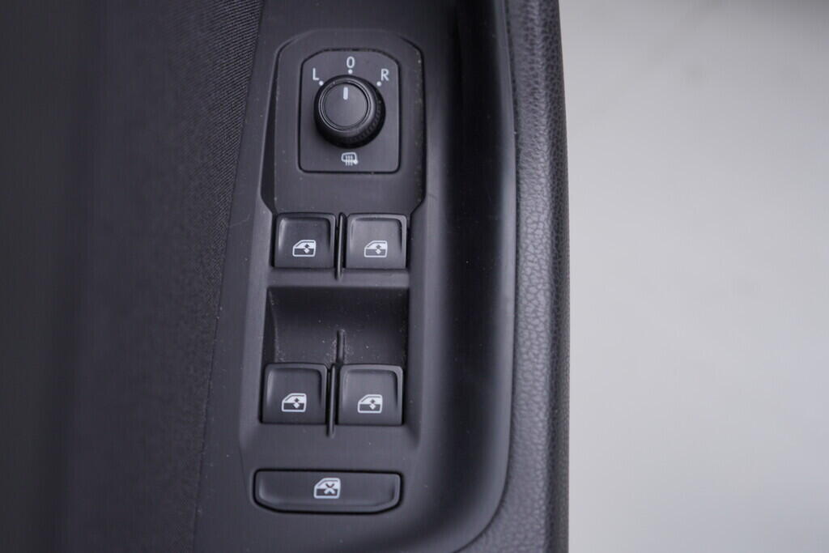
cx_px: 414
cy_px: 276
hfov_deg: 53.1
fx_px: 829
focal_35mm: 36
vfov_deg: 36.9
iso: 125
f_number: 3.2
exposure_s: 1/50
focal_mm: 24
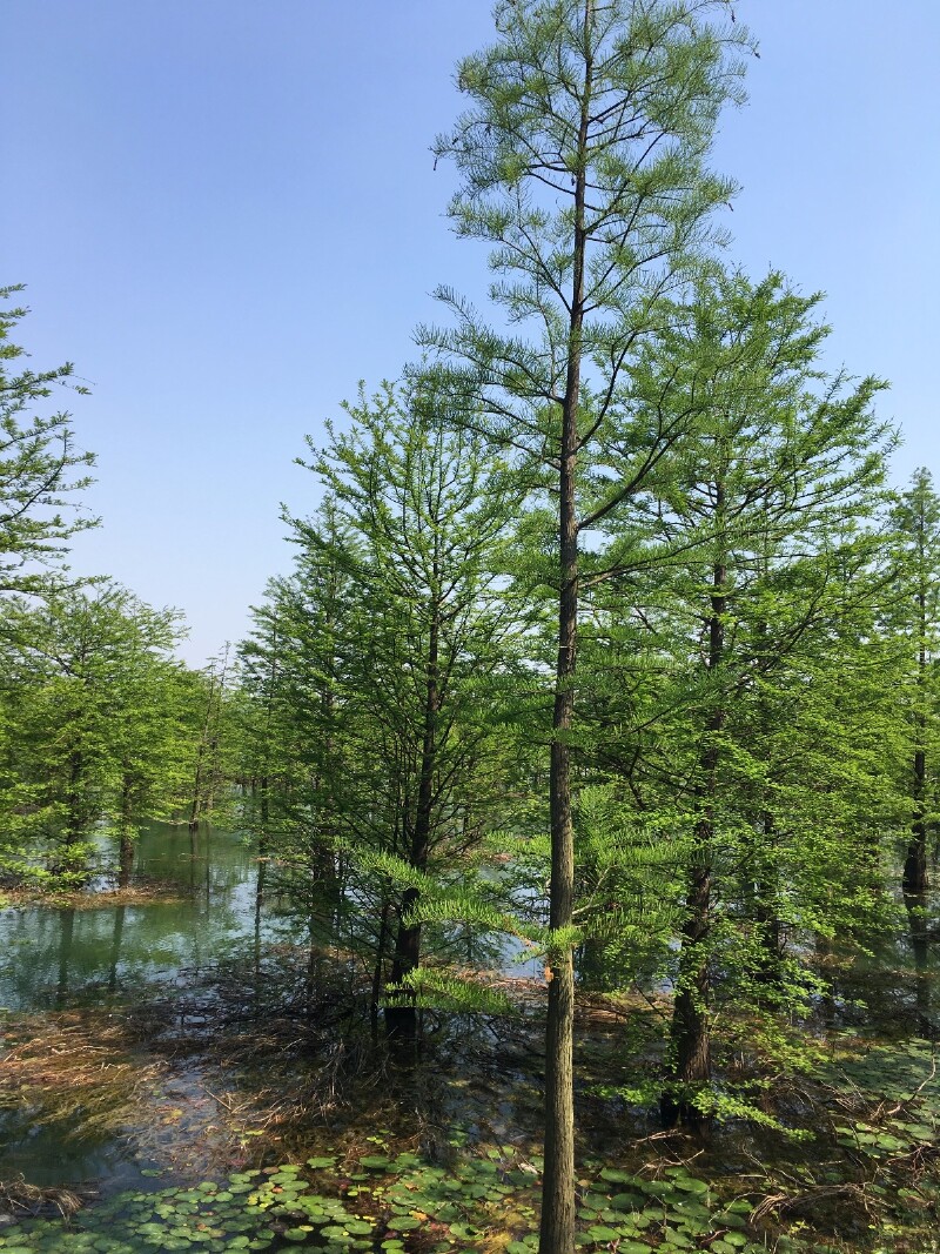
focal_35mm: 29
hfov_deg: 48.2
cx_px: 470
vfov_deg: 61.7
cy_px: 627
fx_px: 1050
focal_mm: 4.15
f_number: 2.2
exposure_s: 1/1083
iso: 25
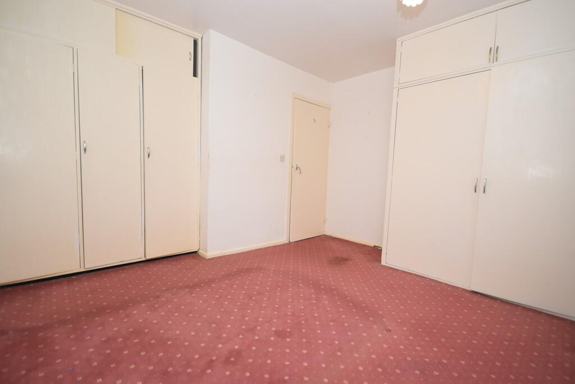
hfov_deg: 100.4
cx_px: 288
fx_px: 240
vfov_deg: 77.3
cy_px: 192
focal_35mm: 15
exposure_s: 1/125
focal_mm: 10
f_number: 4
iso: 1400
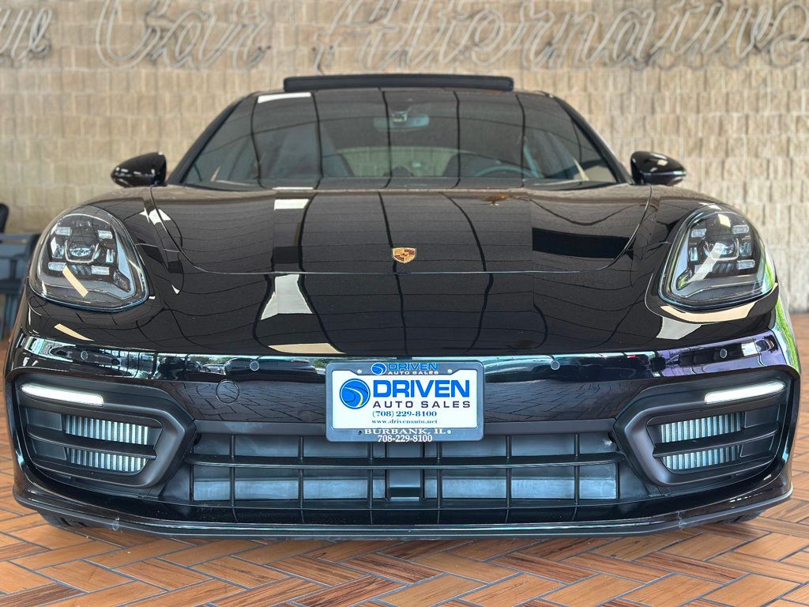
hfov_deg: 39.7
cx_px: 404
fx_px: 1122
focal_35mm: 48
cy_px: 304
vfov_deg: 30.3
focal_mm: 6.86
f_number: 1.78
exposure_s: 1/120
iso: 160
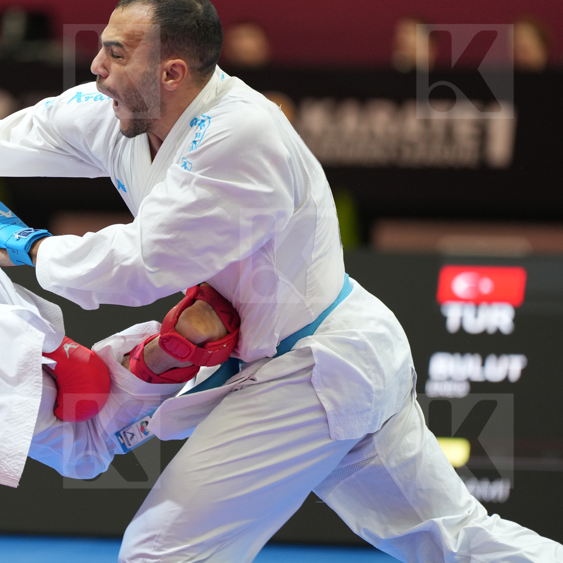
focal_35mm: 322
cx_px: 112
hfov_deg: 5.4
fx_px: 5925
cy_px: 256
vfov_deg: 5.4
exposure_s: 1/1000
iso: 1600
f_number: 2.8
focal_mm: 200
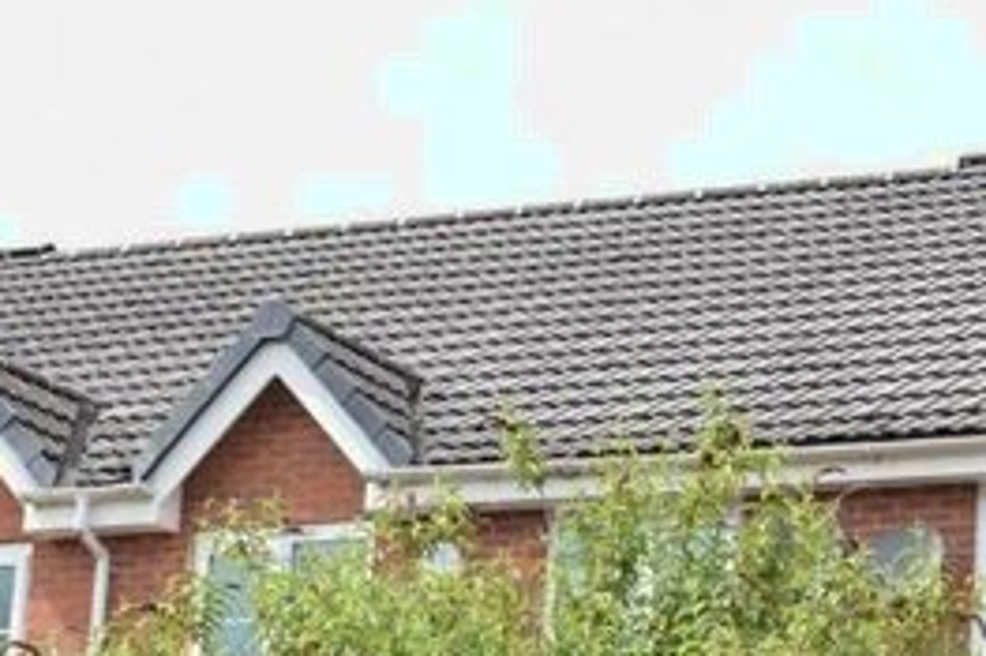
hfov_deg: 14.9
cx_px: 922
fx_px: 3722
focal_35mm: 136
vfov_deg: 9.9
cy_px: 774
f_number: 10
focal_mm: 34
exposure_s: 1/400
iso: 200
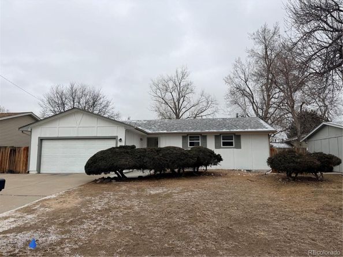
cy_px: 128
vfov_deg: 56.8
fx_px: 238
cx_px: 172
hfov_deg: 71.6
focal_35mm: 24
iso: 80
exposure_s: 1/5714
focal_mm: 6.76
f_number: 1.78
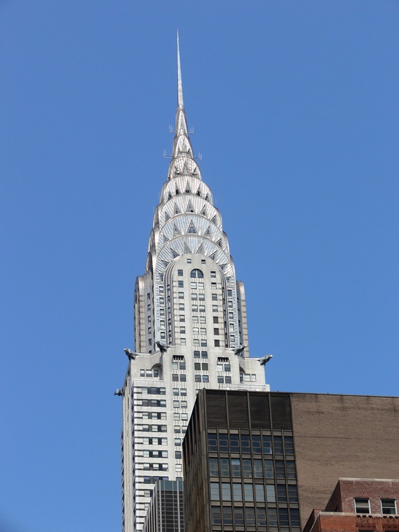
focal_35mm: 102
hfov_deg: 14.5
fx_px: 1568
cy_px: 266
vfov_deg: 19.3
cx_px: 200
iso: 80
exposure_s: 1/400
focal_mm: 21.6
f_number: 5.6
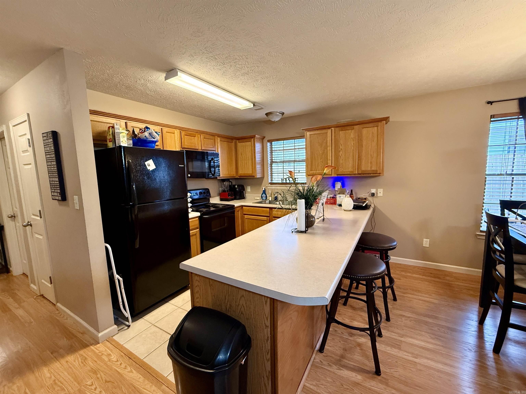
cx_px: 263
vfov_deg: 85.7
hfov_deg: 102.1
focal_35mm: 14
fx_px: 213
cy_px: 197
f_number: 2.2
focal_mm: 2.22
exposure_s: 1/60
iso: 250
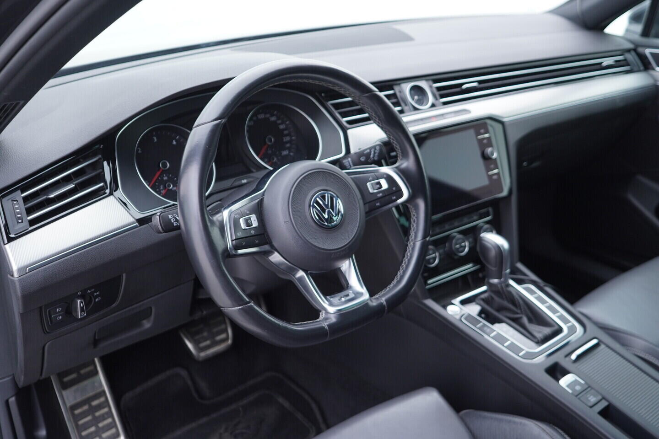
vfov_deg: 36.9
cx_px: 330
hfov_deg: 53.1
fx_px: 659
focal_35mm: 36
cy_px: 220
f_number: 2.8
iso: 250
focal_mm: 24
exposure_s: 1/40
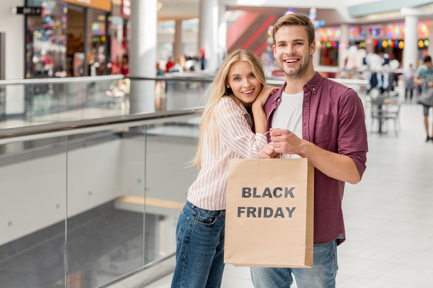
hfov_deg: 28.8
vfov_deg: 19.5
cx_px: 216
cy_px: 144
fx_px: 842
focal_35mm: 70
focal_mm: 70
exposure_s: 1/250
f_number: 3.5
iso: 200
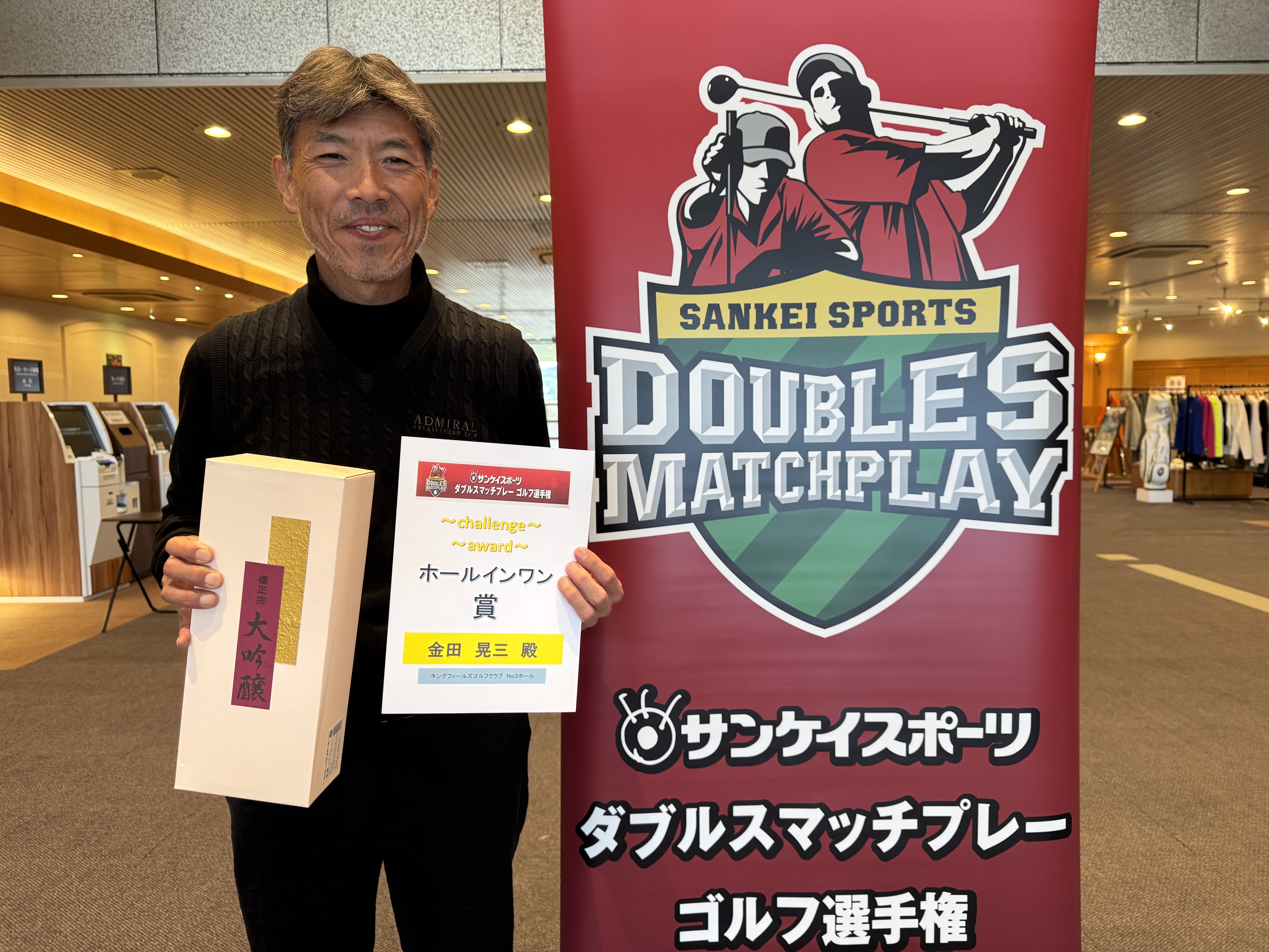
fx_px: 880
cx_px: 634
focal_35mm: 24
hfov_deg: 71.6
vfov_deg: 56.8
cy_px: 476
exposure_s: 1/50
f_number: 1.78
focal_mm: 6.76
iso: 160
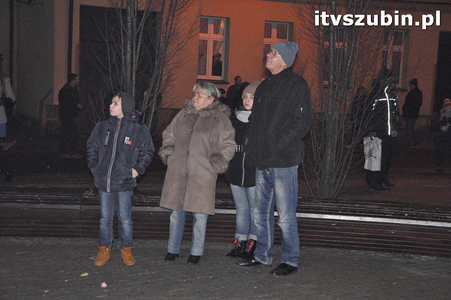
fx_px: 901
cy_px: 150
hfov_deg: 28.1
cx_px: 226
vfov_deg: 18.9
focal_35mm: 72
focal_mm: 48
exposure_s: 1/60
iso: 3200
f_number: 5.6
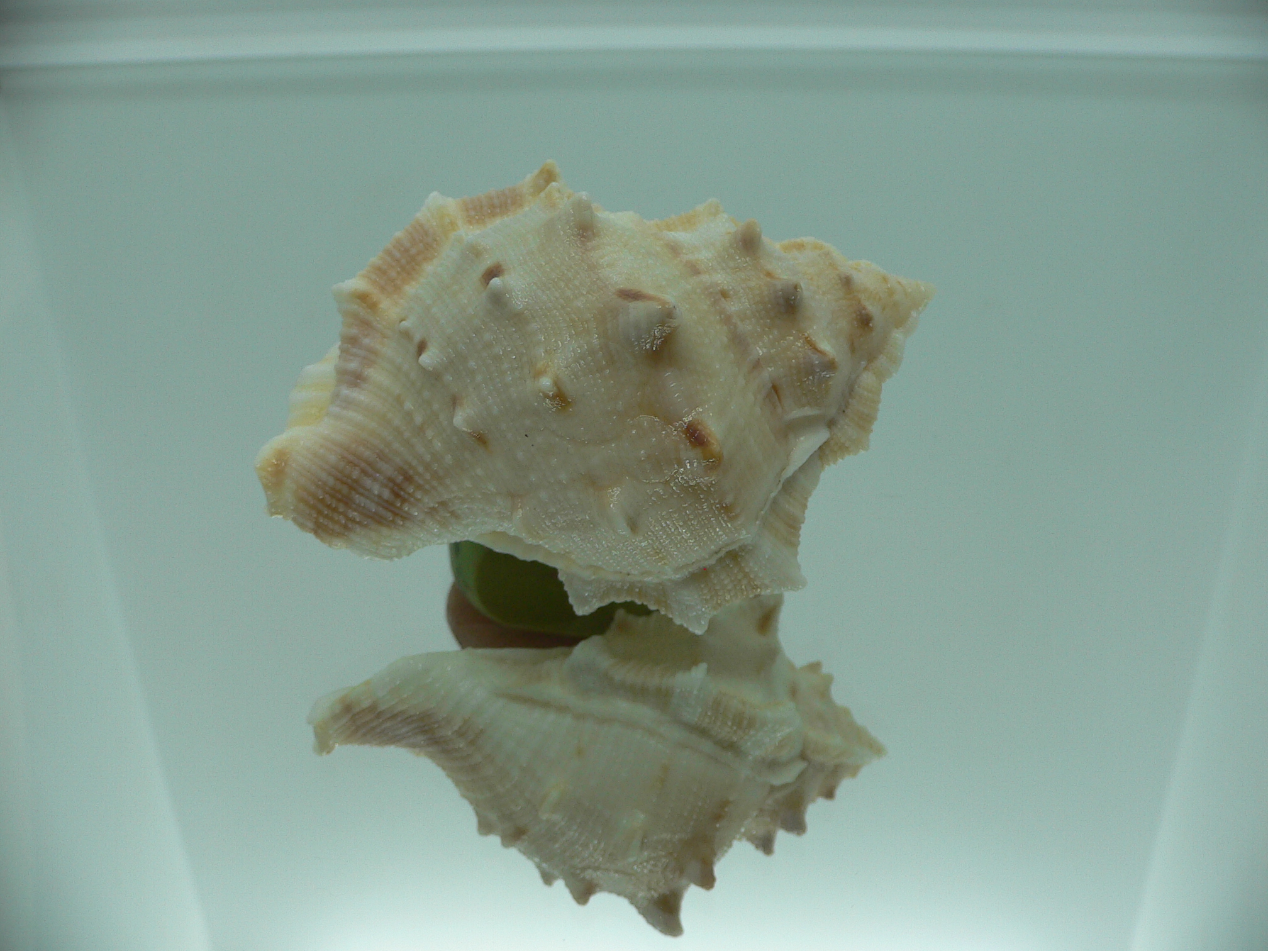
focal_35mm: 35
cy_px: 476
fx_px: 1282
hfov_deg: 52.6
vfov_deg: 40.7
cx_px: 634
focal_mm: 4.6
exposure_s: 1/80
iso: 80
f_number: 2.8
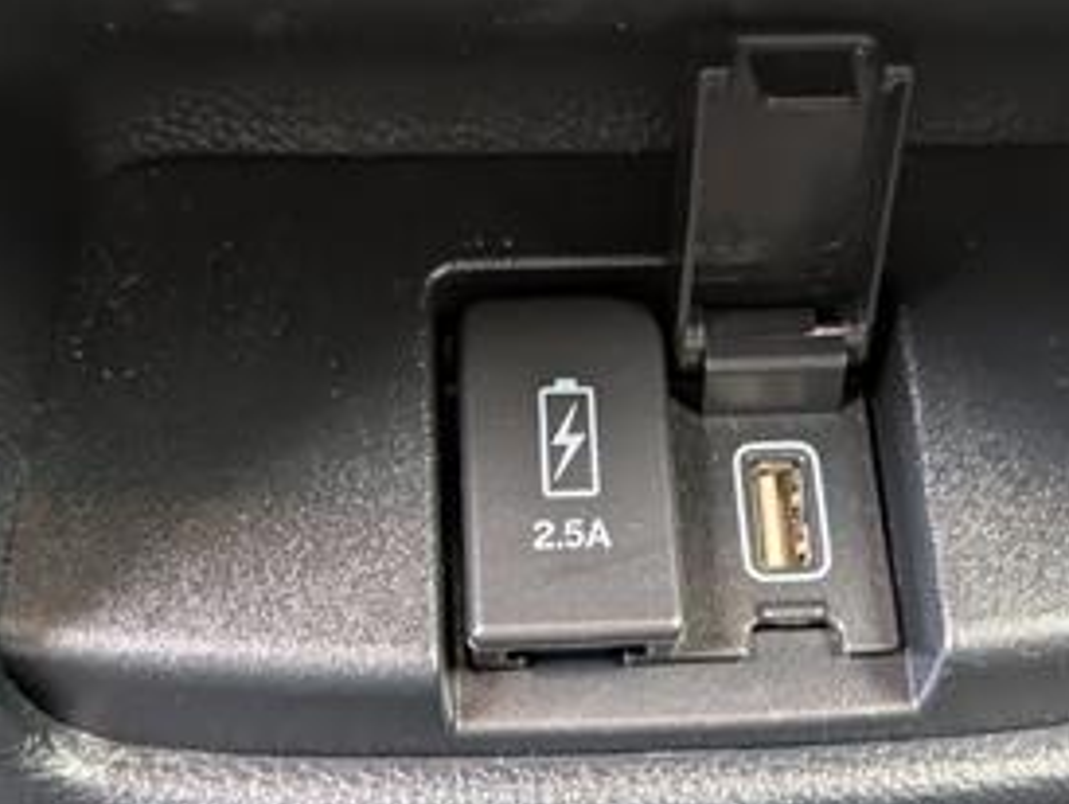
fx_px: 1731
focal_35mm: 56
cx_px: 613
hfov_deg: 34.3
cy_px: 523
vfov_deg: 26.0
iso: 1202
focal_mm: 6.9
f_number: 1.68
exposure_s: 1/213
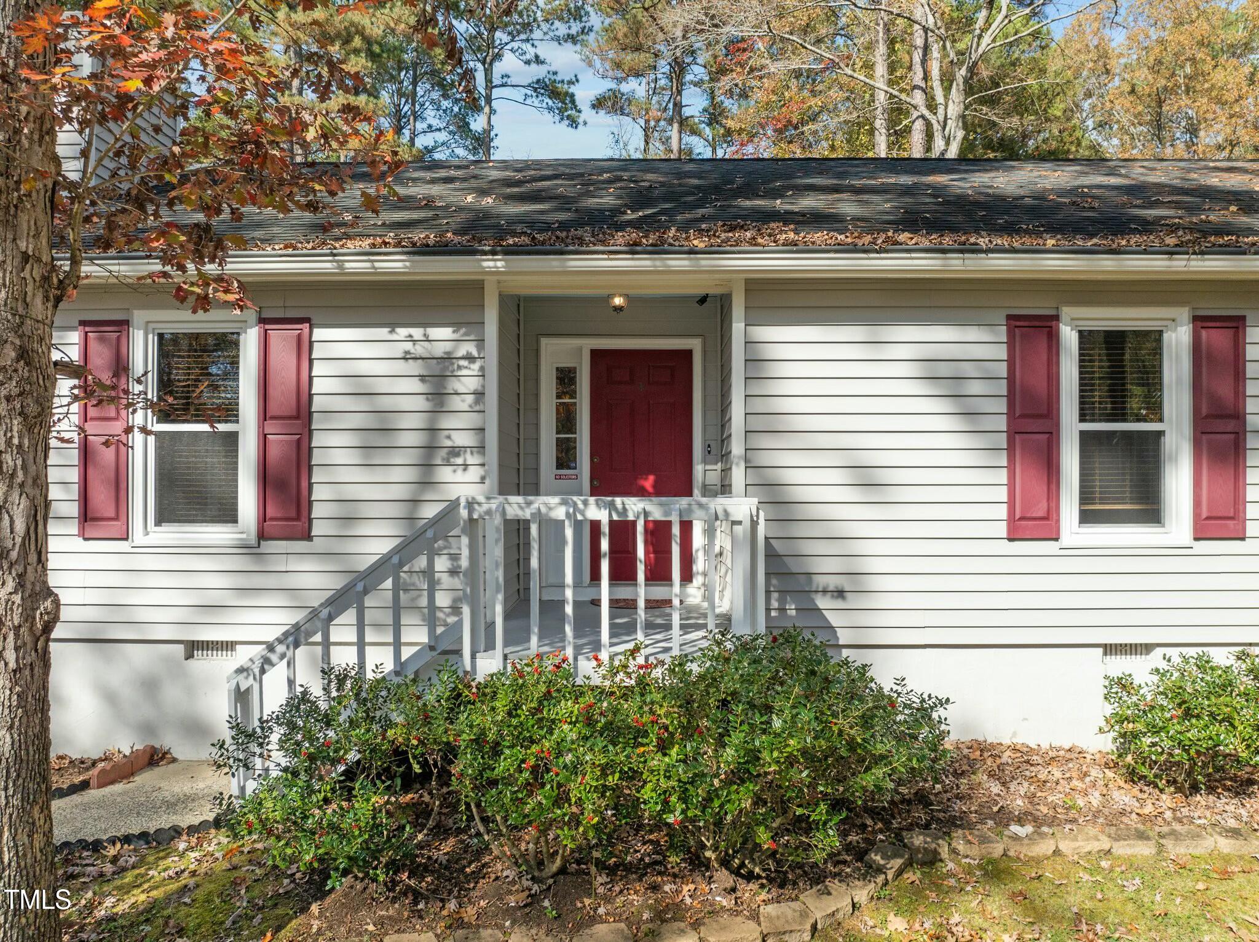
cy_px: 471
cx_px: 630
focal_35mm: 24
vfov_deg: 56.8
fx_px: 872
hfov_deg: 71.6
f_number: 2.8
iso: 190
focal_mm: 12.29
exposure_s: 1/2000
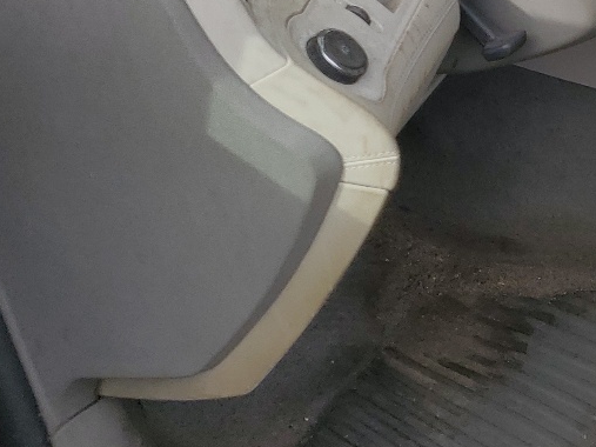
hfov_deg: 20.6
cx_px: 873
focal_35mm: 82
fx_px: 1411
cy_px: 133
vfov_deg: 17.9
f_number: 1.5
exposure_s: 1/714
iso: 50
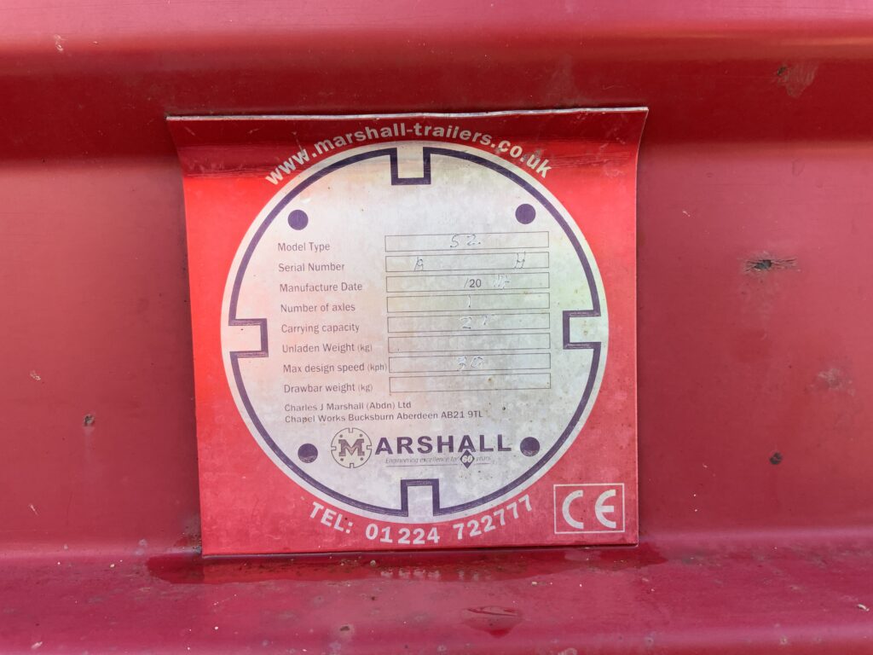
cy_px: 328
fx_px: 731
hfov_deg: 61.7
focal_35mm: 29
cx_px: 436
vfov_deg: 48.2
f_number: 1.8
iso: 16
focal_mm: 3
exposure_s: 1/165
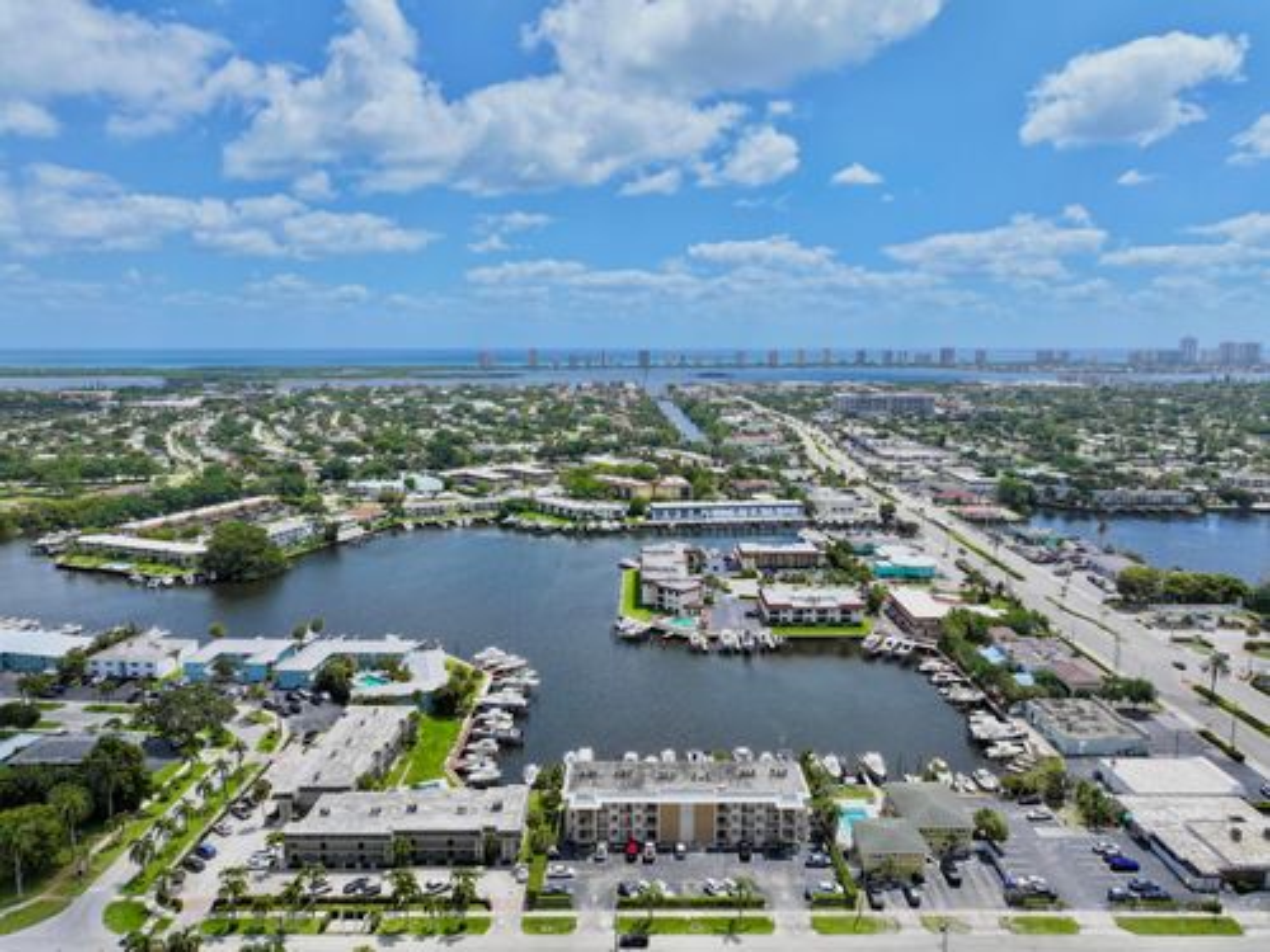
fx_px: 881
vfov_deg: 56.8
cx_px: 635
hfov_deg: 71.6
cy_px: 476
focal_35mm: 24
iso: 100
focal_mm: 12.29
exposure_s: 1/3200
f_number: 2.8
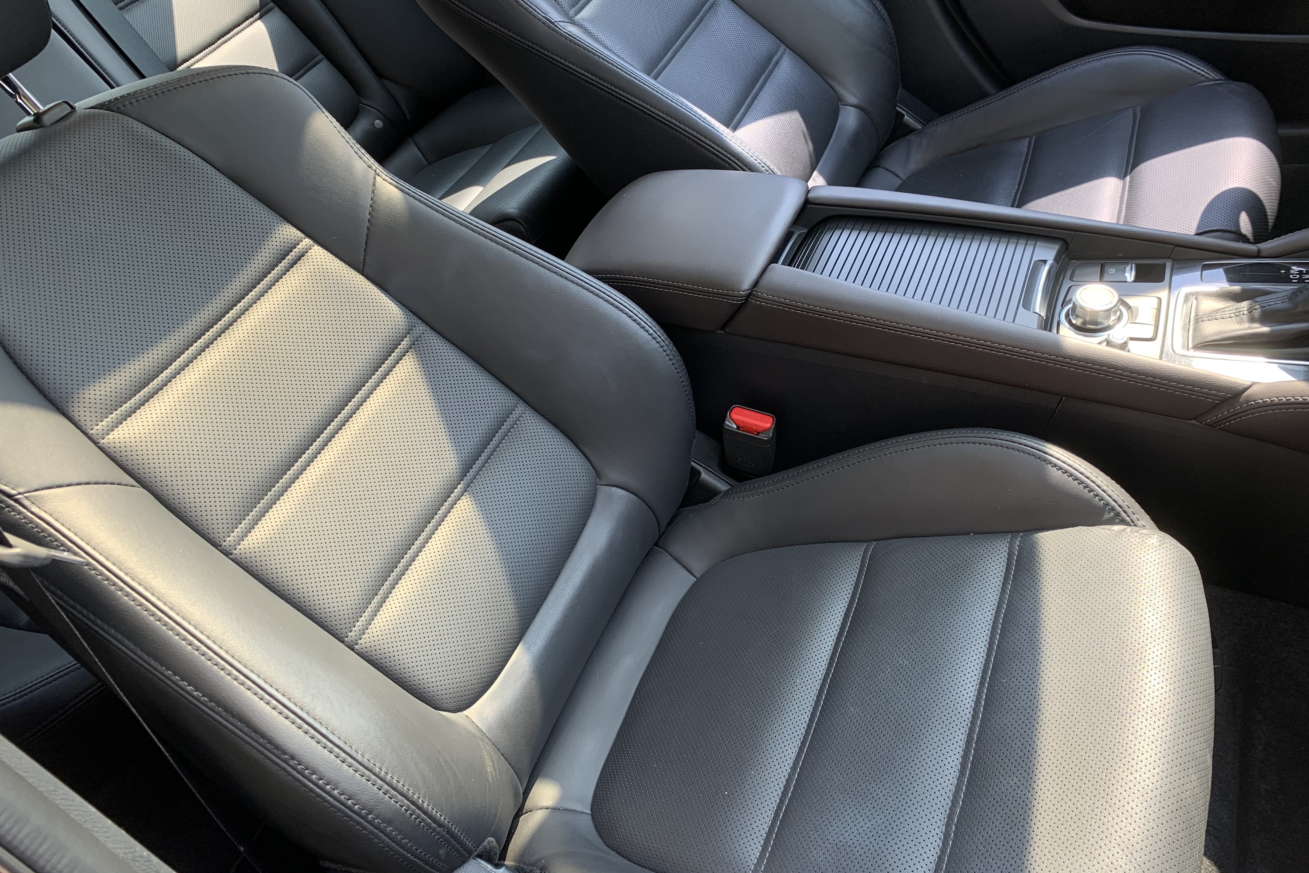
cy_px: 389
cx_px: 664
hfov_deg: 65.5
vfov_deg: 46.3
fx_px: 1018
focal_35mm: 28
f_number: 1.8
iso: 32
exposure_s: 1/121
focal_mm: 4.25
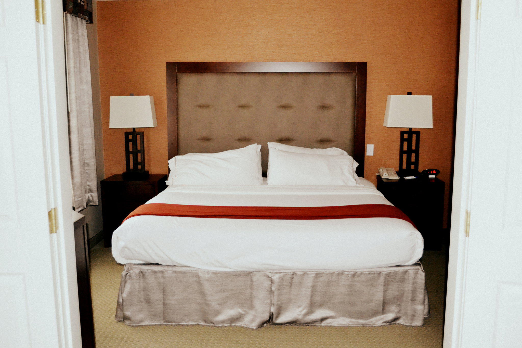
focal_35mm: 33
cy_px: 174
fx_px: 478
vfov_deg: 40.0
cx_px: 261
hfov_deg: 57.2
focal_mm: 22
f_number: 4
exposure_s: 1/60
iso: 3200
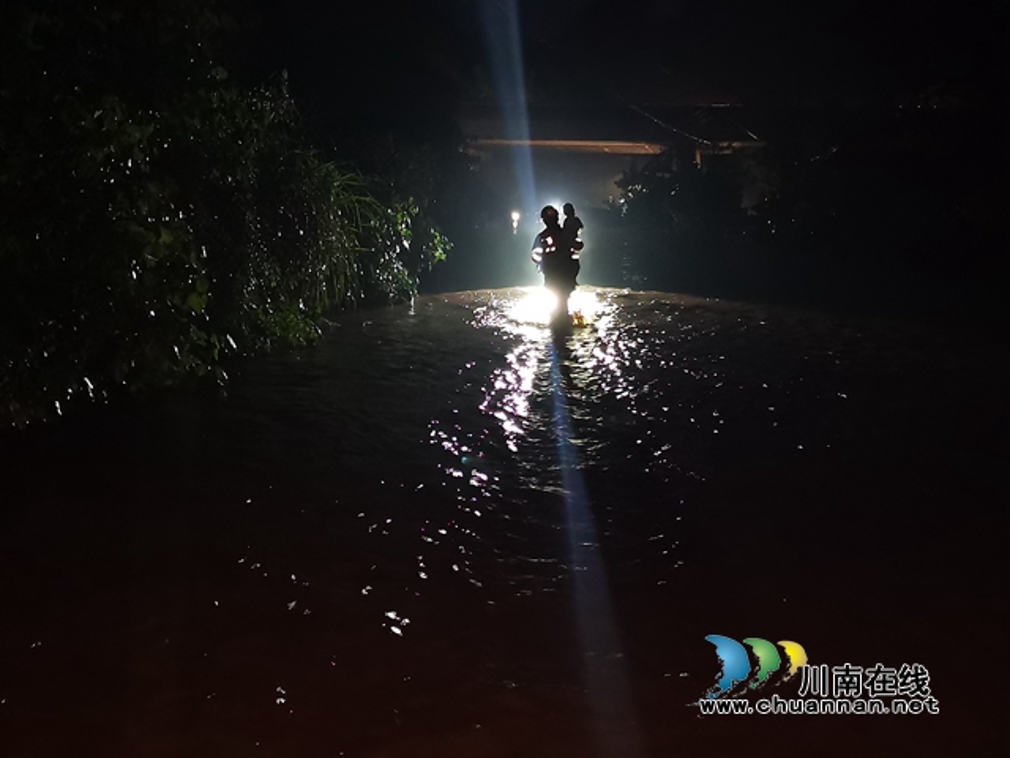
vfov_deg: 37.7
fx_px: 1109
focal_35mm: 38
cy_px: 379
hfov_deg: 49.0
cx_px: 505
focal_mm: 5.58
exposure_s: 1/16.7
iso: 2500
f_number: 1.8
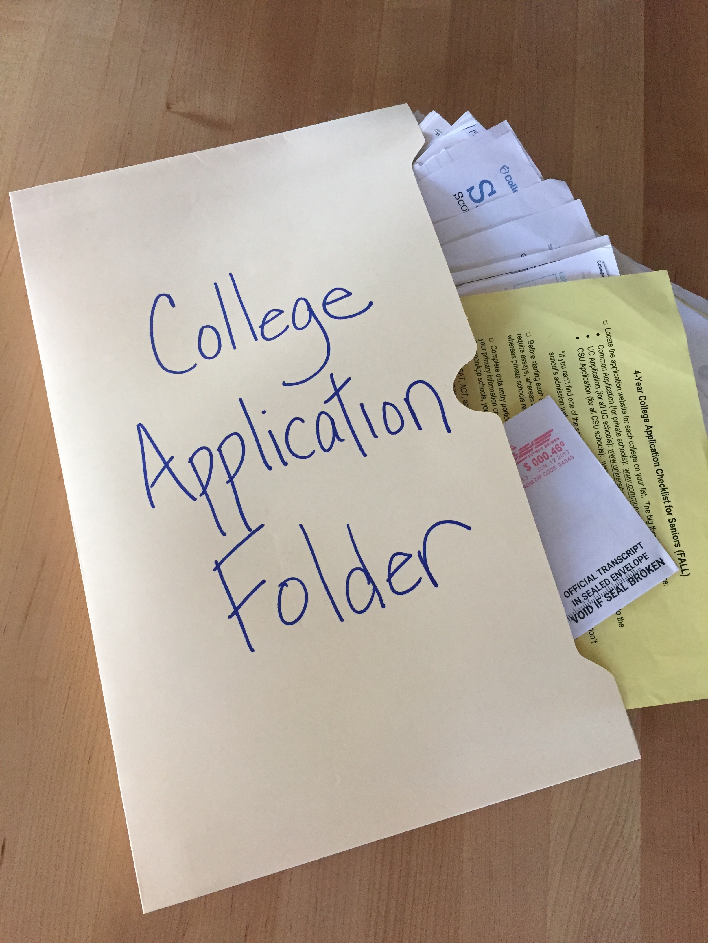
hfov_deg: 48.2
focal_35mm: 29
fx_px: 791
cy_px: 472
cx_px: 354
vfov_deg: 61.7
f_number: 2.2
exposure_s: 1/30
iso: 200
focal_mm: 4.15
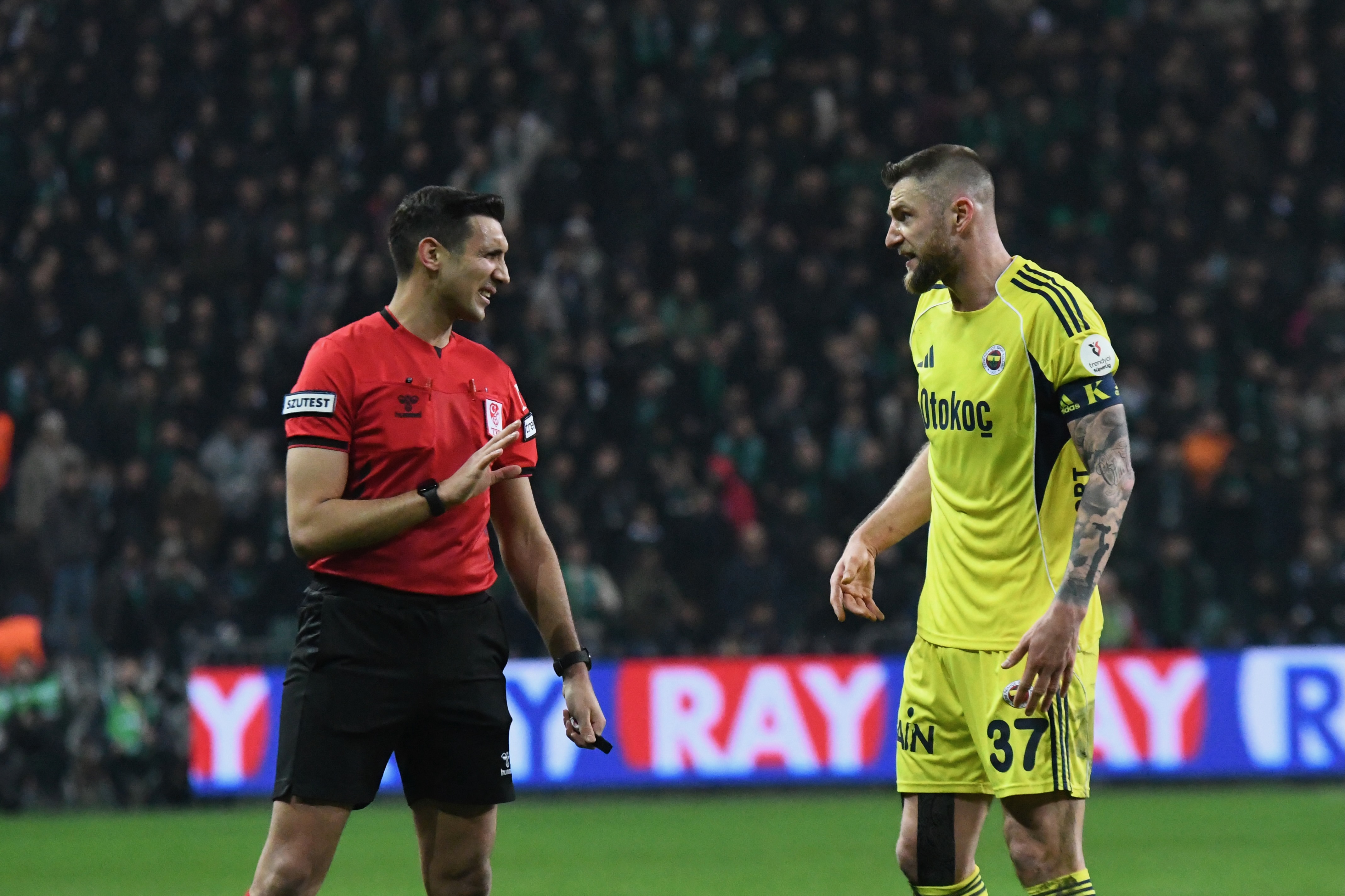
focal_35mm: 300
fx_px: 11208
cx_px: 672
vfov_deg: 4.6
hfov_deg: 6.9
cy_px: 448
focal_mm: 200
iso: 8000
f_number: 4
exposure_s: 1/2000
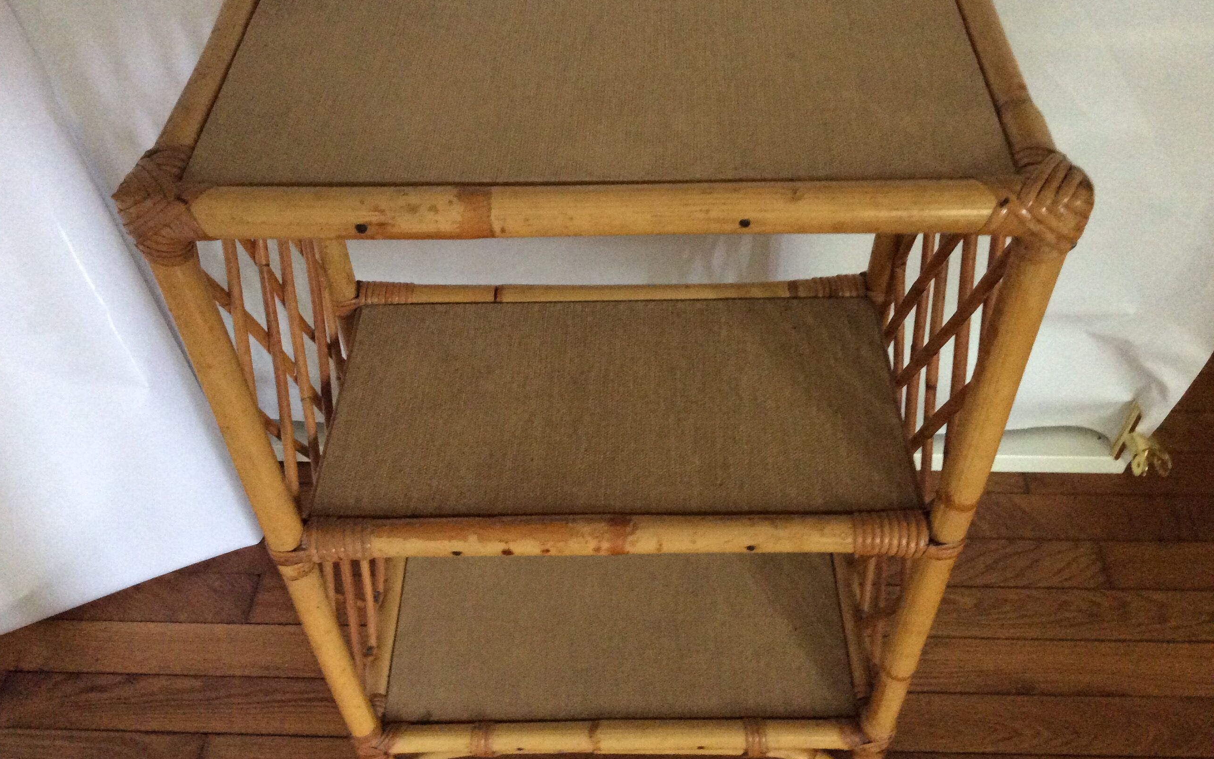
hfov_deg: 56.7
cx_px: 607
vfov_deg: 37.2
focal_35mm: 34
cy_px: 315
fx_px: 1125
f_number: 2.4
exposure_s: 1/25
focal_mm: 3.3
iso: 320
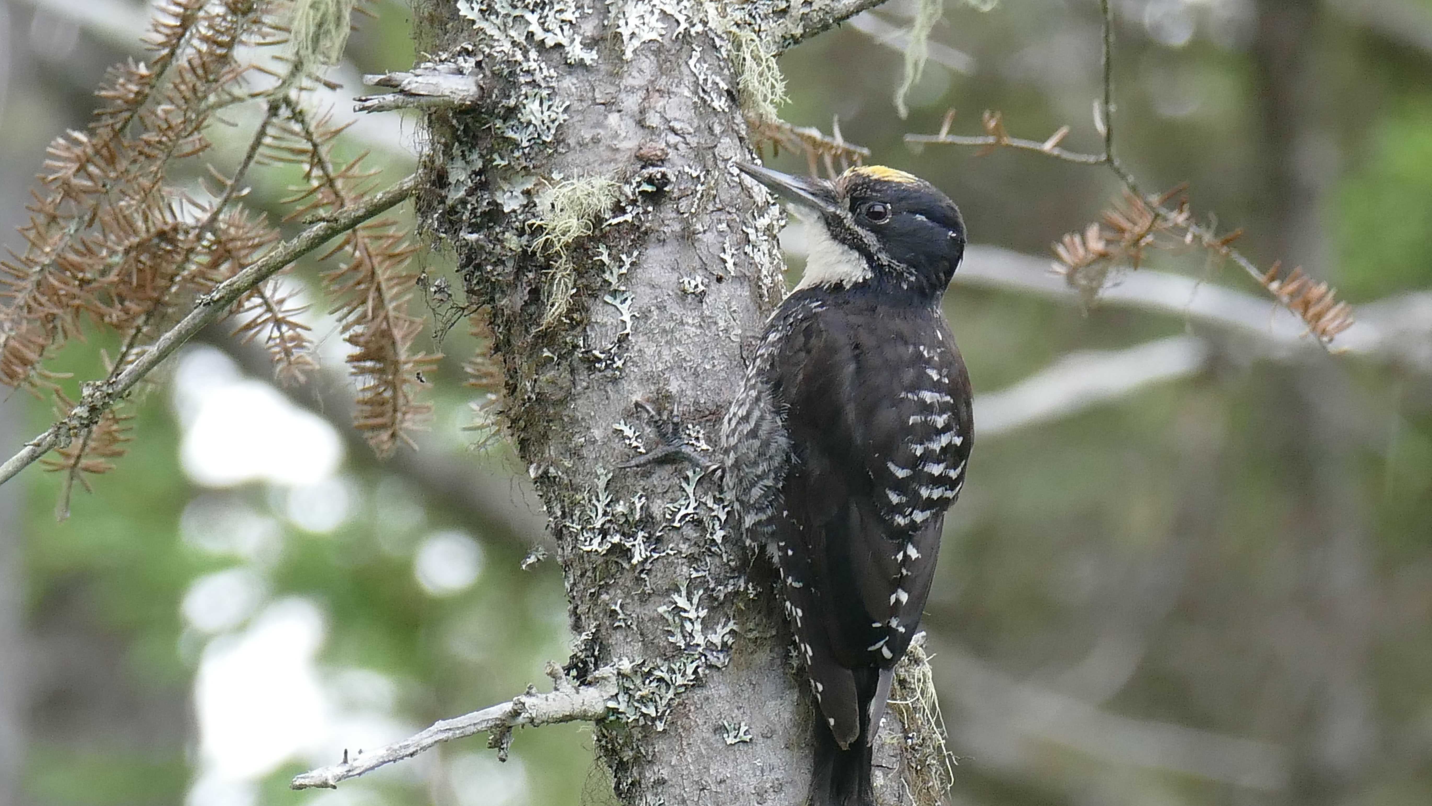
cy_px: 436
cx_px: 716
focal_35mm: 839
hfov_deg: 2.6
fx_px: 31857
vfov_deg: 1.4
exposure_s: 1/125
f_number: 5
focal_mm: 146
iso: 400
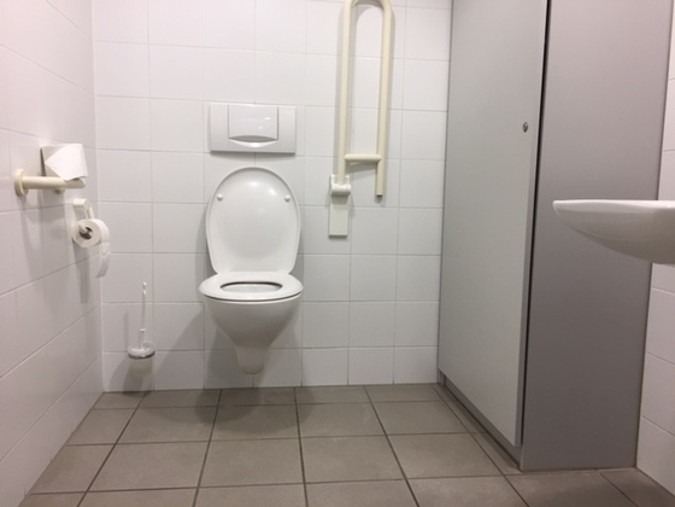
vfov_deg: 48.2
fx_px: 565
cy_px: 254
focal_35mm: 29
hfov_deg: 61.7
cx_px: 338
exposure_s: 1/33
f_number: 2.2
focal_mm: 4.15
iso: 40
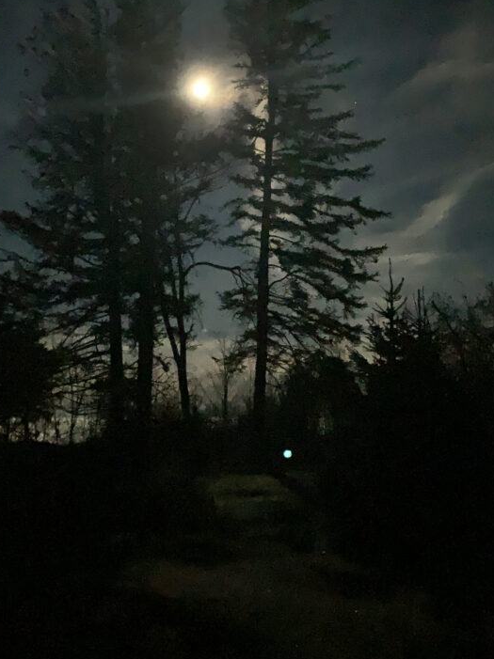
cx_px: 244
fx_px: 724
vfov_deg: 48.7
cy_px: 259
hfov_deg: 37.7
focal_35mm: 38
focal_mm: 4.25
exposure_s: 1/4
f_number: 1.8
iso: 3200
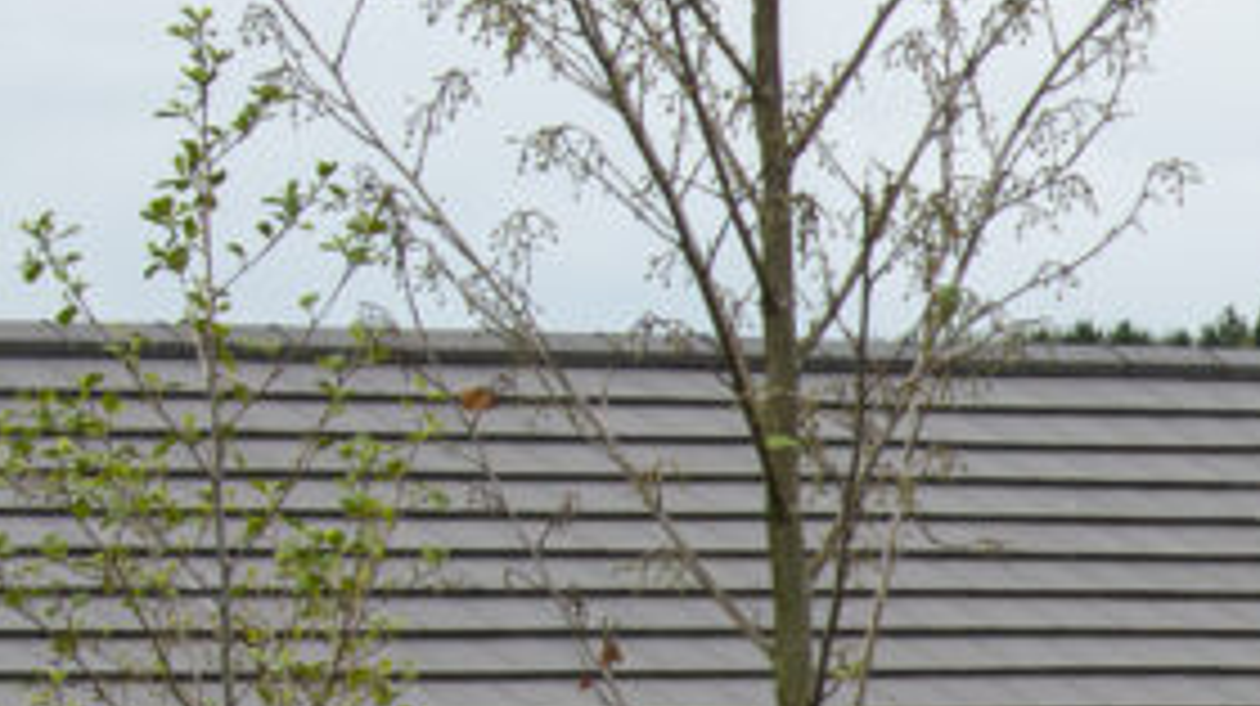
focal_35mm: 368
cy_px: 821
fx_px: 12286
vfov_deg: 3.3
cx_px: 3020
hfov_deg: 5.7
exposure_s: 1/125
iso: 200
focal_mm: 48
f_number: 8
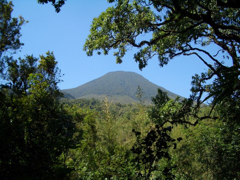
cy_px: 90
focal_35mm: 35
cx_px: 120
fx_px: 243
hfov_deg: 52.6
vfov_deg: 40.7
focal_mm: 5.8
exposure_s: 1/640
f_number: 2.6
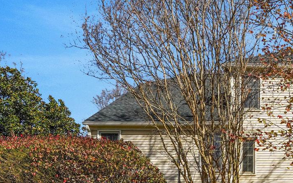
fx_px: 375
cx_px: 319
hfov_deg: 36.4
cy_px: 194
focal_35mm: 47
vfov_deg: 25.7
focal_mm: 16
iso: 1250
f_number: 8
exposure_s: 1/2500
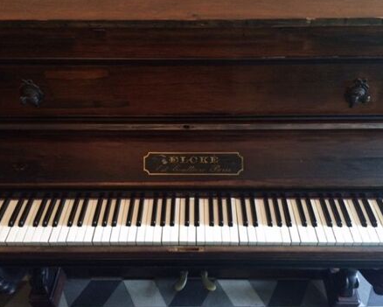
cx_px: 194
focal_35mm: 31
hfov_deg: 57.1
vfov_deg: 47.2
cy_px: 153
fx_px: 352
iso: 320
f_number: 2.2
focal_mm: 4.15
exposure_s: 1/17
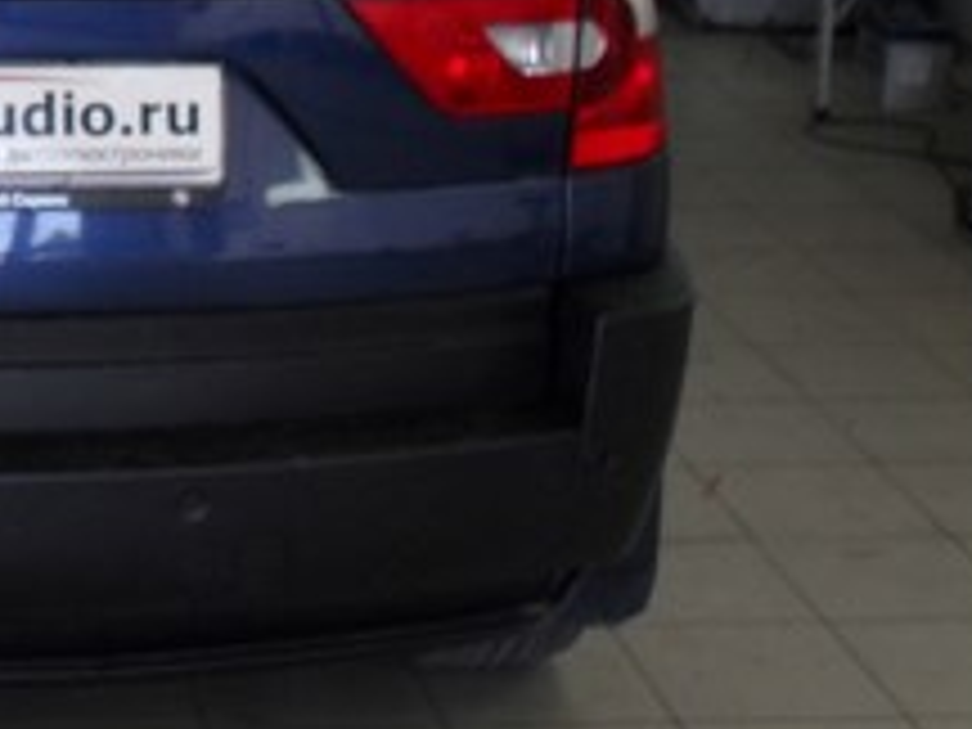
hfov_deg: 19.1
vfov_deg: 15.0
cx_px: -202
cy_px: 27
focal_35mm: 97
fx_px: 2724
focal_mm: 6.3
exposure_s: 1/45
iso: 100
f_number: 3.2
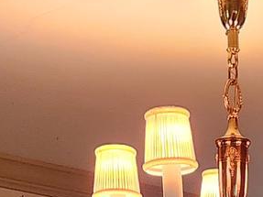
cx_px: 234
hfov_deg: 12.0
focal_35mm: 164
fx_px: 1245
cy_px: 589
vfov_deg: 7.8
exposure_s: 1/120
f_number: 1.8
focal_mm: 5.4
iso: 500
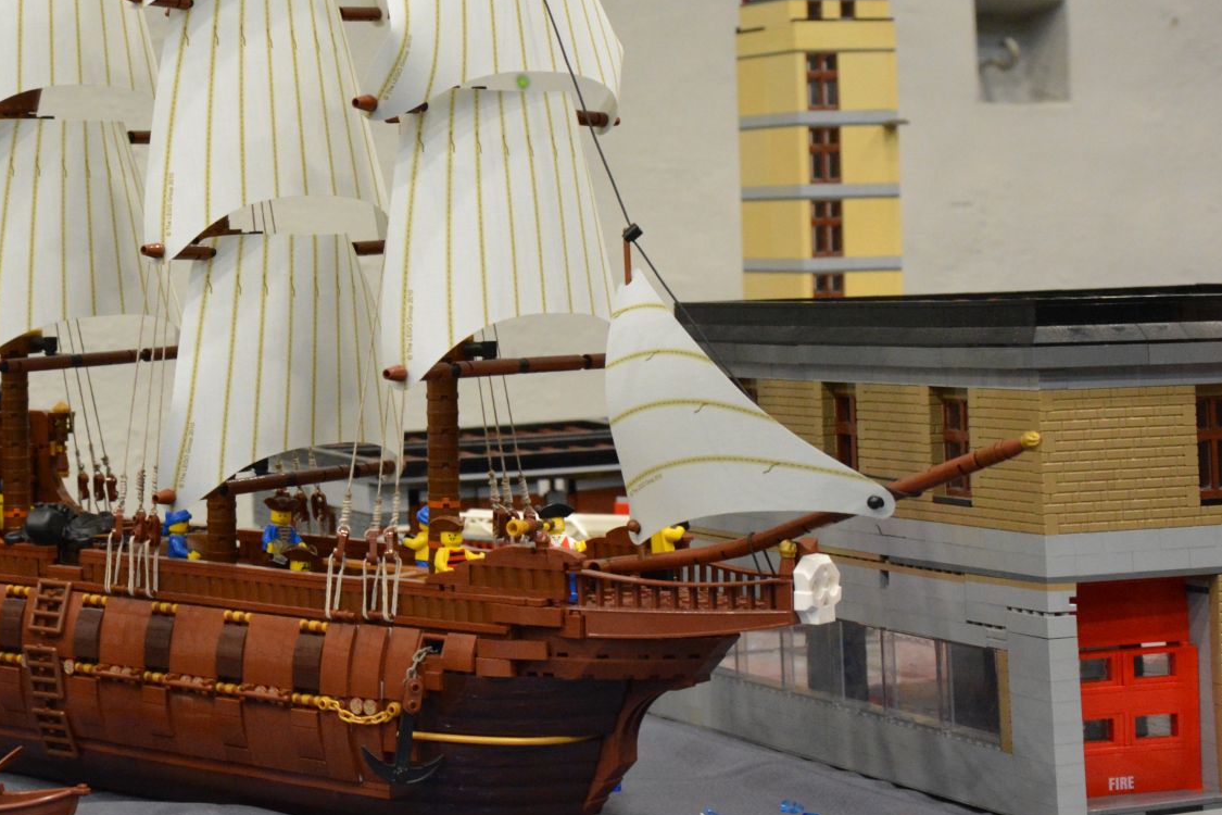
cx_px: 232
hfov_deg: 23.8
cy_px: 165
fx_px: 2851
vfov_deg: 16.1
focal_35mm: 84
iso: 2500
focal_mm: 30
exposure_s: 1/125
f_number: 5.6
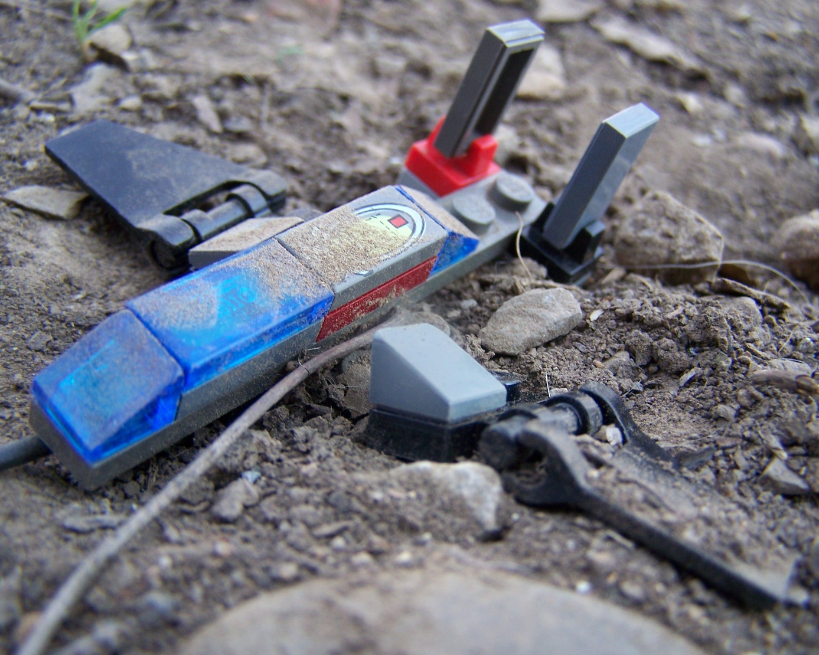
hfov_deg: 45.8
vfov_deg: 37.3
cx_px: 427
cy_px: 326
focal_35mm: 40
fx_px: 970
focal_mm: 6.3
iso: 80
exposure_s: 1/80
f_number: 2.8
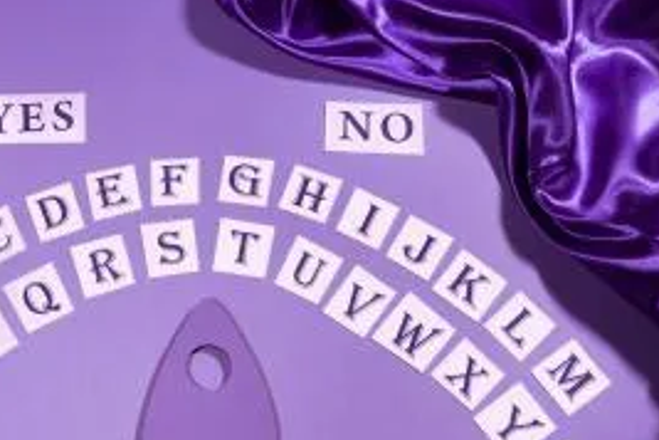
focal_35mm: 69
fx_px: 1263
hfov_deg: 28.9
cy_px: 308
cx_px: 195
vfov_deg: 19.6
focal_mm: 46
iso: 100
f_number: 10
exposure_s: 1/160
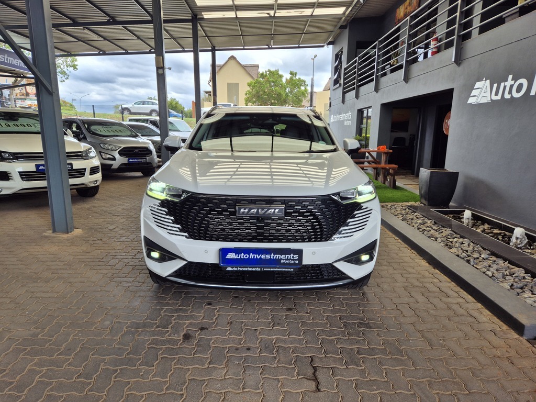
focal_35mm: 23
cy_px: 201
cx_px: 268
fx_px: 356
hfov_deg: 73.9
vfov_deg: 58.9
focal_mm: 5.4
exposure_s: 1/488
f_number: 1.8
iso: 25
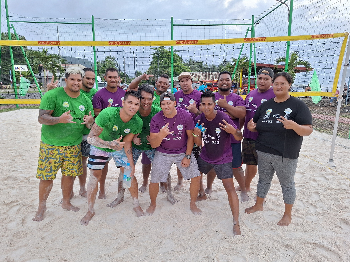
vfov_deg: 58.9
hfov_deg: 73.9
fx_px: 233
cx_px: 175
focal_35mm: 23
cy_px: 131
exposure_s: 1/50
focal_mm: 5.54
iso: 64
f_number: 1.8
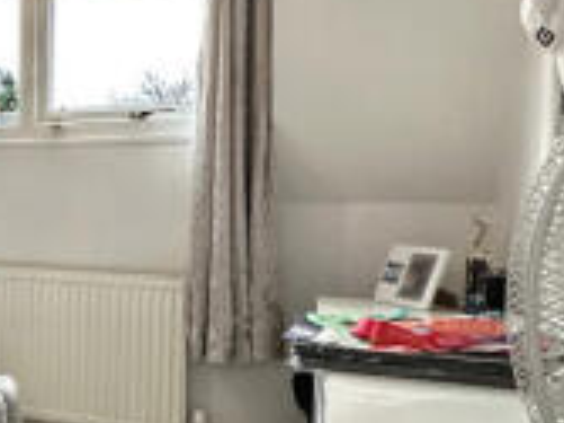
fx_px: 798
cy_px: 391
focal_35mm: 49
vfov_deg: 28.4
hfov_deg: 24.1
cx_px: -387
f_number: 2.2
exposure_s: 1/50
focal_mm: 2.22
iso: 200
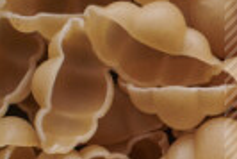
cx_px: 668
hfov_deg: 6.4
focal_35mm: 300
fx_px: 1977
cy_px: 307
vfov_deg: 4.5
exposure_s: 1/100
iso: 160
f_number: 8
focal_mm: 50
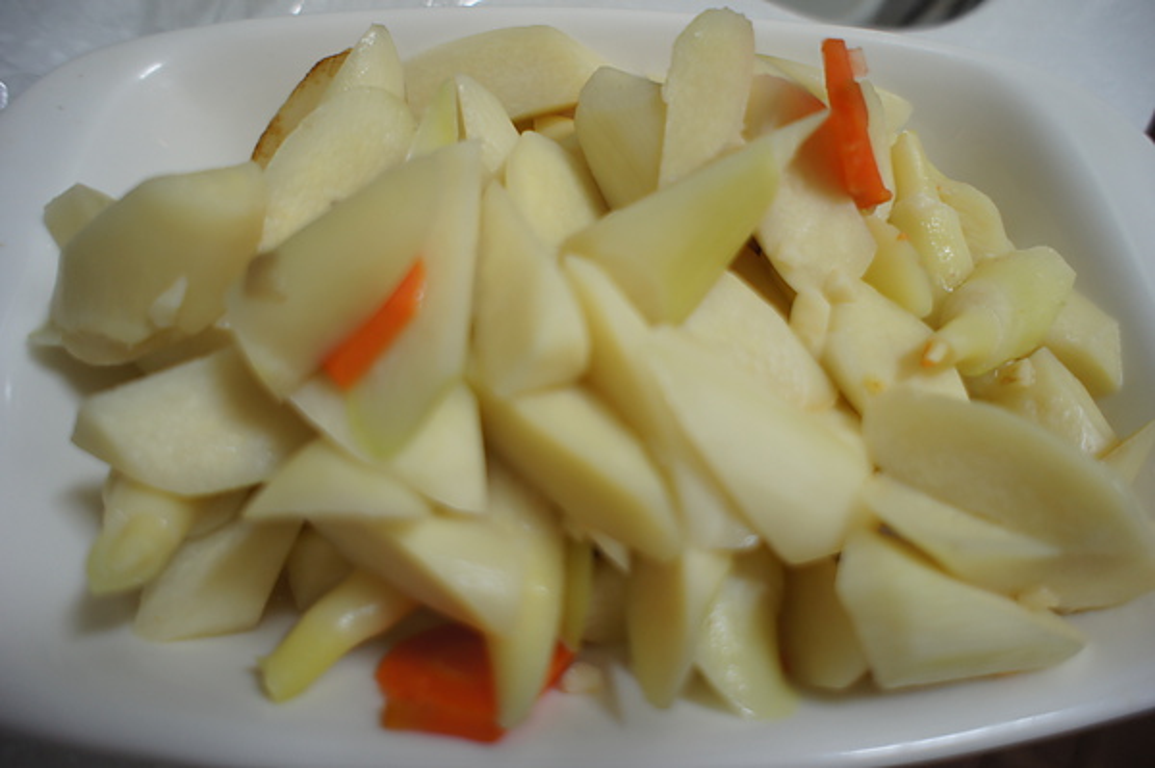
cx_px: 578
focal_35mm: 24
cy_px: 384
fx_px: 769
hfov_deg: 73.8
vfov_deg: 53.1
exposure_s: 1/30
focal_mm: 16
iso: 200
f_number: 2.8
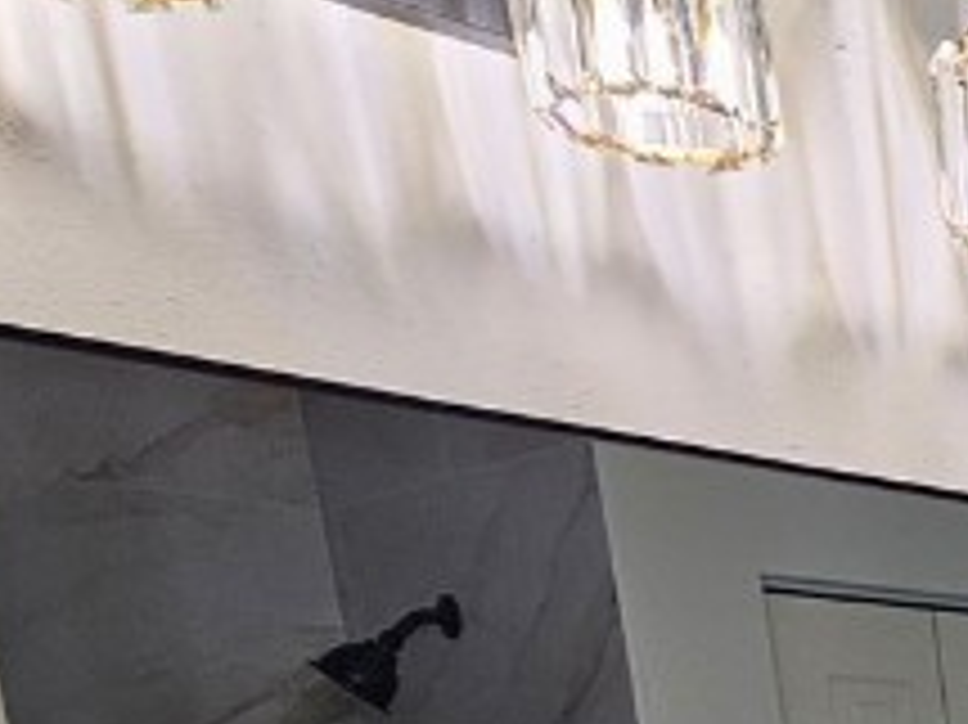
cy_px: 1286
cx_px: 1823
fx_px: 1733
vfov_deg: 18.6
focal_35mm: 62
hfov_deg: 20.2
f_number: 2.2
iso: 80
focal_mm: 2.2
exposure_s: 1/120
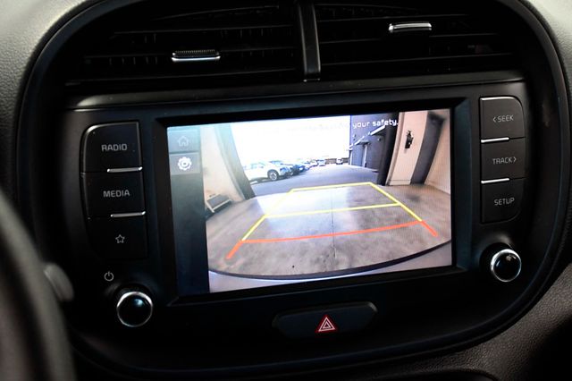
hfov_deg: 33.4
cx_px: 286
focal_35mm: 60
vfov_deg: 22.6
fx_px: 953
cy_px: 190
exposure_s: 1/125
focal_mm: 40
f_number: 4.5
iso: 2500
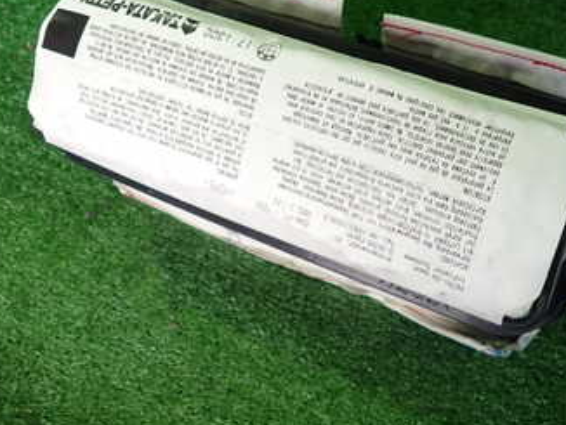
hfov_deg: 41.1
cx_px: 328
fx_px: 753
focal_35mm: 46
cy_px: 144
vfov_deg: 31.3
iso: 200
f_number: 2
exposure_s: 1/40
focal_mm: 4.5
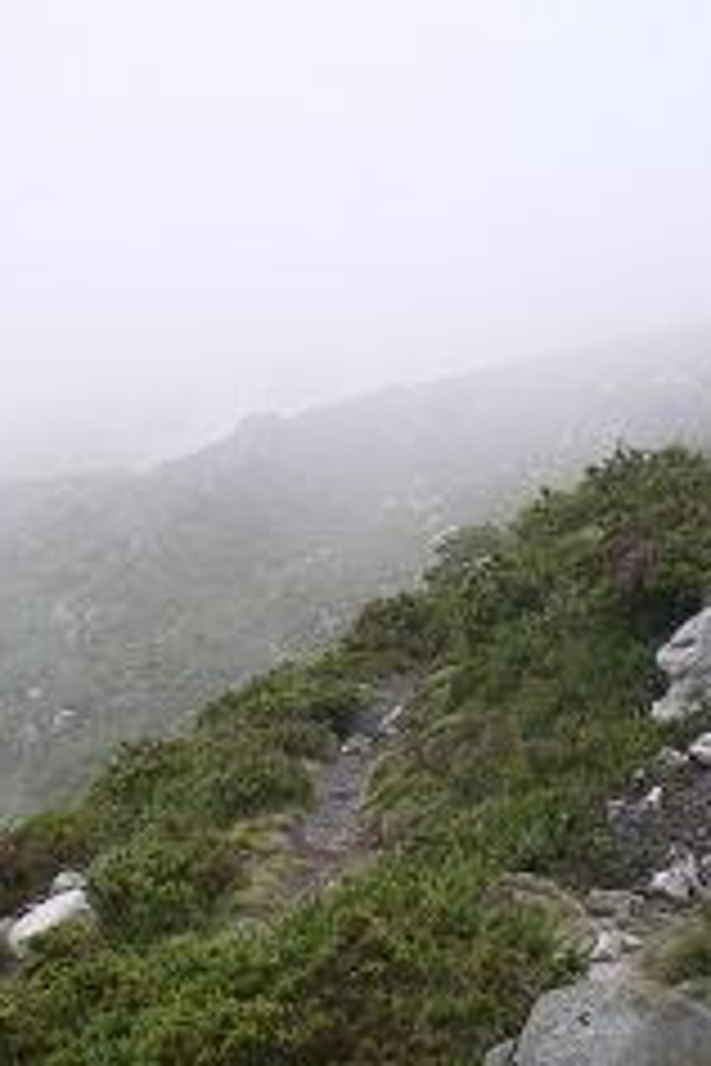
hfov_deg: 15.5
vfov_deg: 22.8
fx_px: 2607
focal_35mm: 88
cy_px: 841
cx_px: 270
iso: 64
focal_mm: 6.3
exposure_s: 1/100
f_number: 4.6
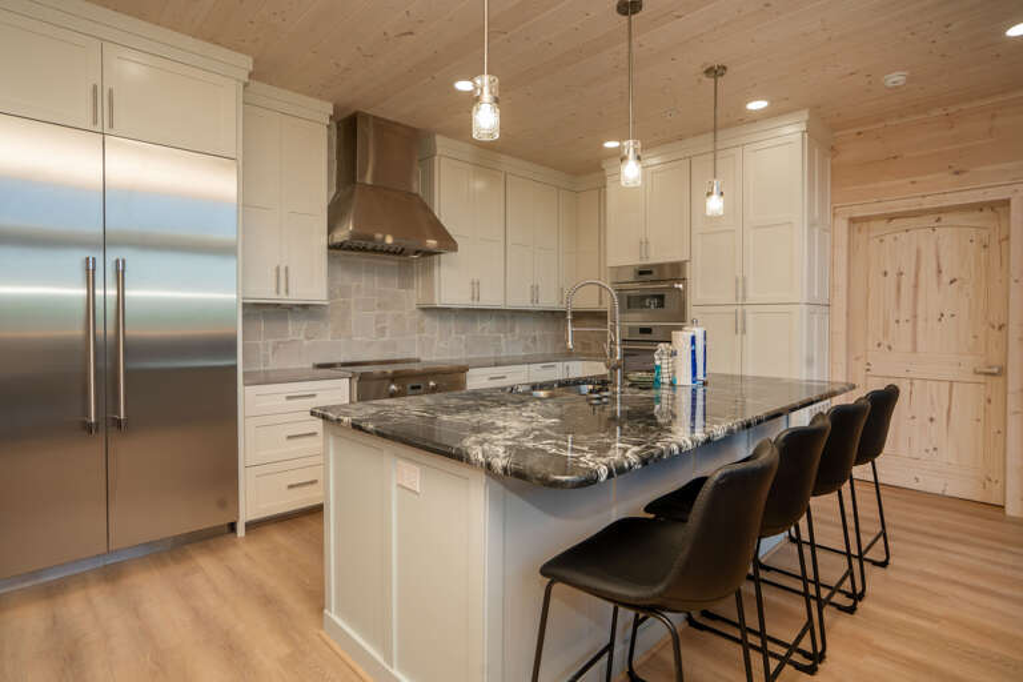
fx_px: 511
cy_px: 341
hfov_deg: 90.0
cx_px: 512
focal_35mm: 18
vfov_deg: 67.4
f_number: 7.1
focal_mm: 18
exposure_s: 1/125
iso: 320
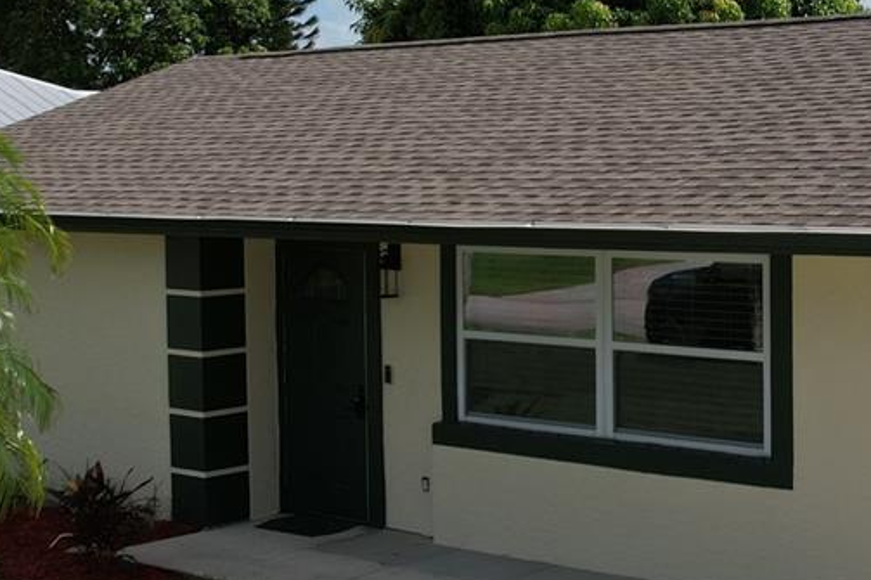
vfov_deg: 19.4
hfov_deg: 28.2
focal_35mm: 70
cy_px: 211
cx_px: 696
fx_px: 1693
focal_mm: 8.38
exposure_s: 1/3200
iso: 100
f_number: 2.8
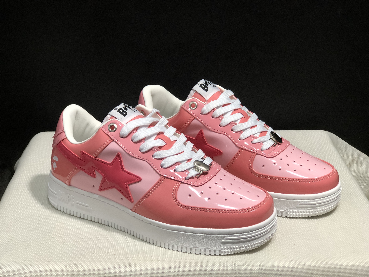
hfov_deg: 33.8
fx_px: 608
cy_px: 138
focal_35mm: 57
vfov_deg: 25.7
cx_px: 184
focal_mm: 6.6
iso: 80
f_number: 2.8
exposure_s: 1/30
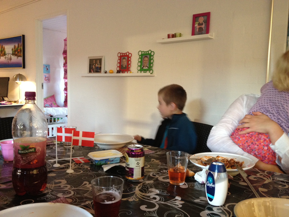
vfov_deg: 40.7
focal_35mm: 35
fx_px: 292
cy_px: 108
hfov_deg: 52.6
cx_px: 144
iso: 250
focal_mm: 4.28
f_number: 2.4
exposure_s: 1/20
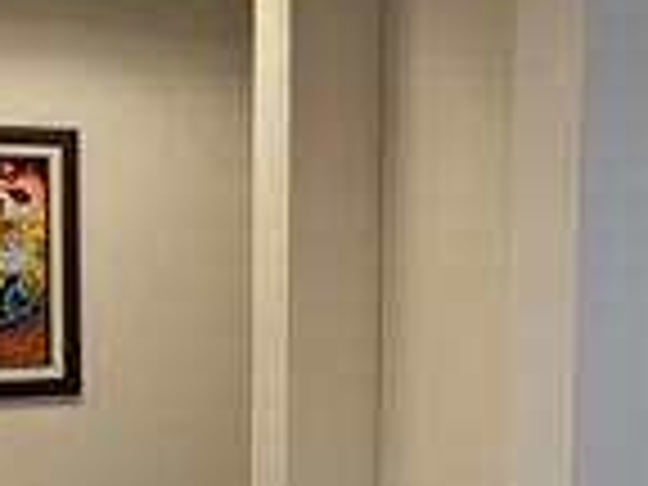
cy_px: 356
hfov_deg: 26.7
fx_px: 1348
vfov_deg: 20.3
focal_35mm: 72
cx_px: 482
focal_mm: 2.2
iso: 160
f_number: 1.9
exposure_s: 1/100
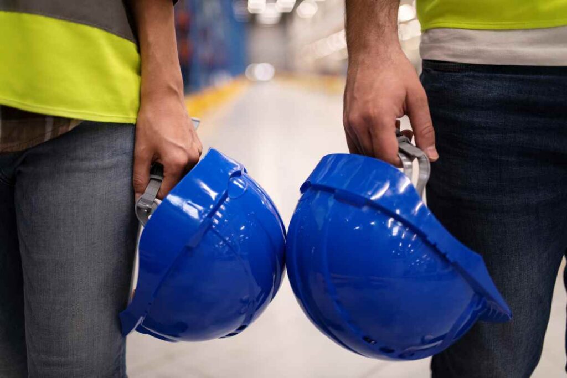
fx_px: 551
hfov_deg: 54.4
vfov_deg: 37.9
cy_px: 189
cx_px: 284
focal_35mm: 35
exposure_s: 1/250
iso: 500
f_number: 1.4
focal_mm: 35
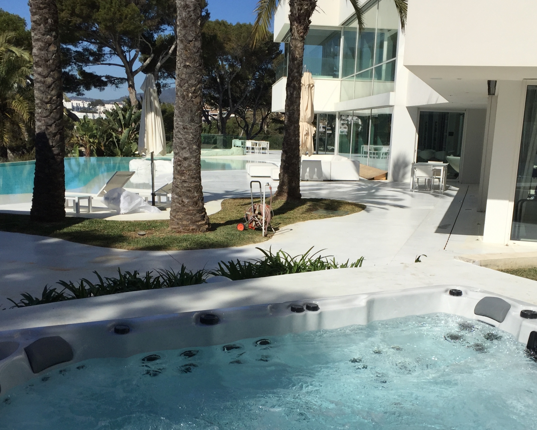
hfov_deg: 42.9
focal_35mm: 43
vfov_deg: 34.6
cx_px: 293
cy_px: 283
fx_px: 683
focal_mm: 4.15
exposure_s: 1/5650
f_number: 2.2
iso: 32
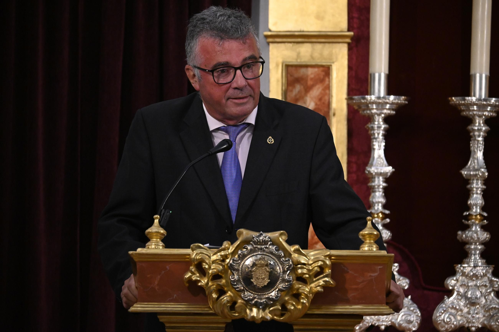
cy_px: 166
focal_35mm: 270
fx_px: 3741
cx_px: 250
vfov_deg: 5.1
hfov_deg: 7.6
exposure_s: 1/200
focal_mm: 180
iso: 3200
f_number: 5.6
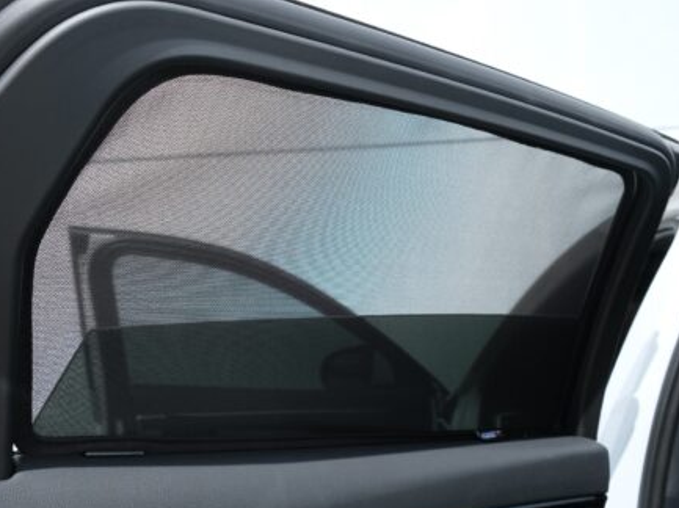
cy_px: 259
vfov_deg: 46.7
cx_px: 300
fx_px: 588
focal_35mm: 30
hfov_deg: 59.8
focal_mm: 18
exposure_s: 1/350
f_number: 5.6
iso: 320
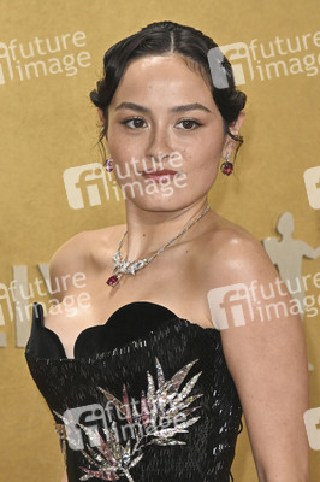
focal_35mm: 154
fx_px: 2057
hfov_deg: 8.9
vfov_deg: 13.3
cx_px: 160
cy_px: 241
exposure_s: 1/320
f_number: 5.6
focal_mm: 103
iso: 2500
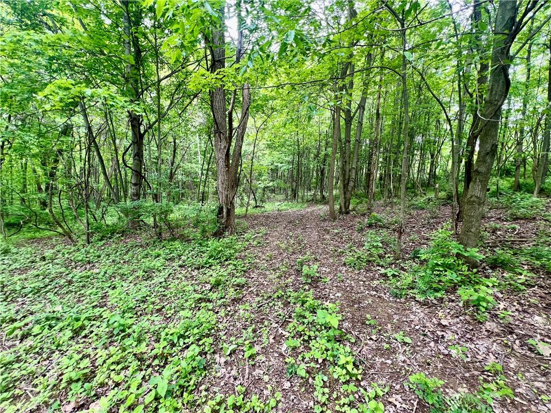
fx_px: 207
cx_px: 276
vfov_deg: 89.9
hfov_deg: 106.2
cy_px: 206
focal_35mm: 13
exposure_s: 1/99
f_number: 1.8
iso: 80
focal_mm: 1.57
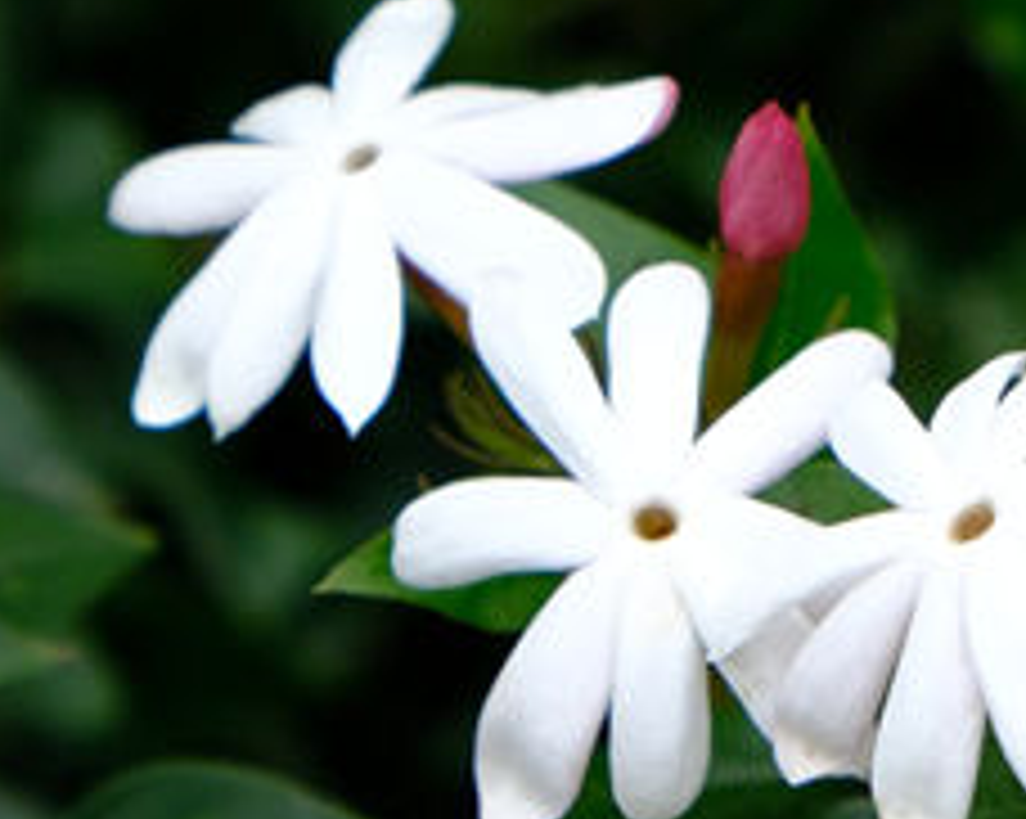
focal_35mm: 195
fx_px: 5916
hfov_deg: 9.9
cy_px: 394
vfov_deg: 7.9
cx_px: 940
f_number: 5.6
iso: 800
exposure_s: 1/500
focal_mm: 52.7
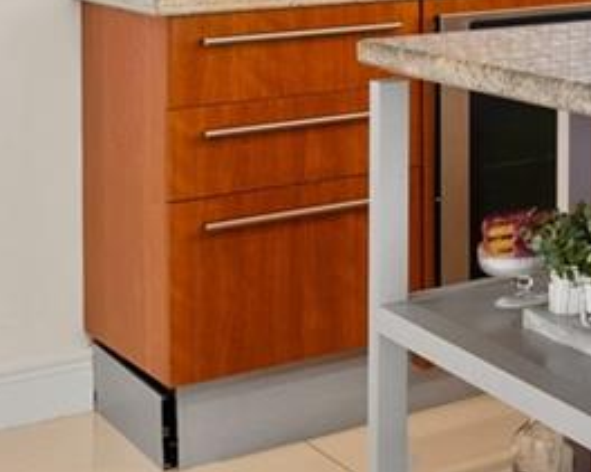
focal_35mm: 91
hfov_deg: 14.3
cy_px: -141
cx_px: 1415
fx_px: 1591
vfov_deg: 16.0
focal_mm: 16
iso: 400
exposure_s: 1/10
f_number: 8
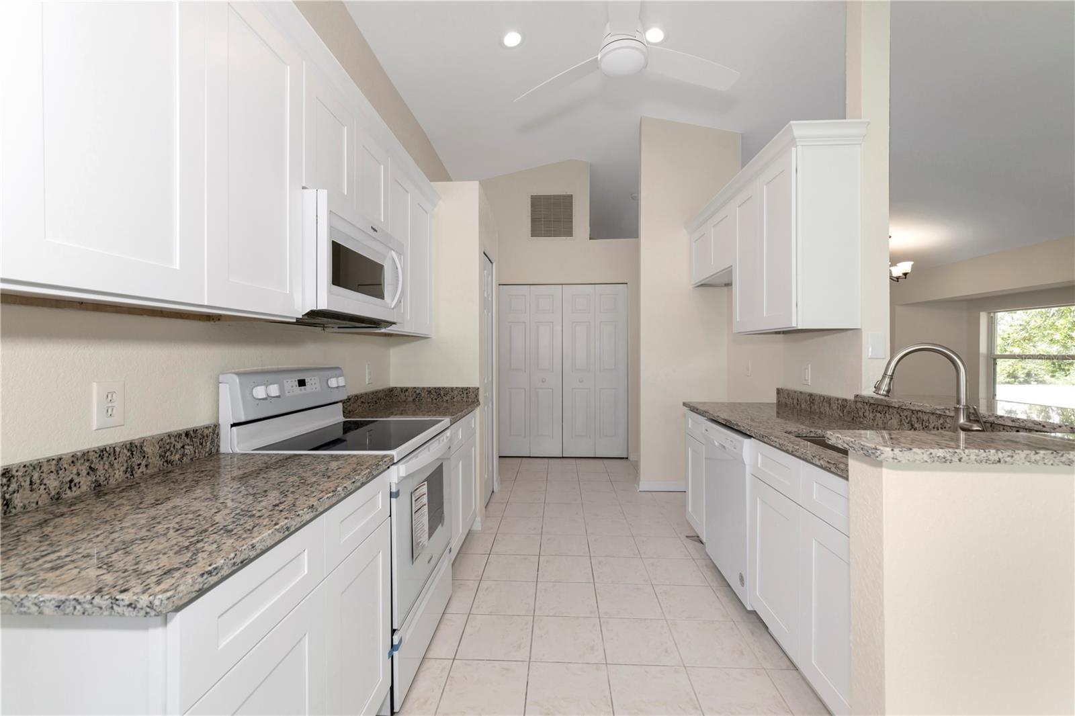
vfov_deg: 81.2
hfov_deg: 104.3
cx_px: 538
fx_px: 418
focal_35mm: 14
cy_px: 358
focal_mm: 14
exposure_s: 1/60
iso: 400
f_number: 7.1
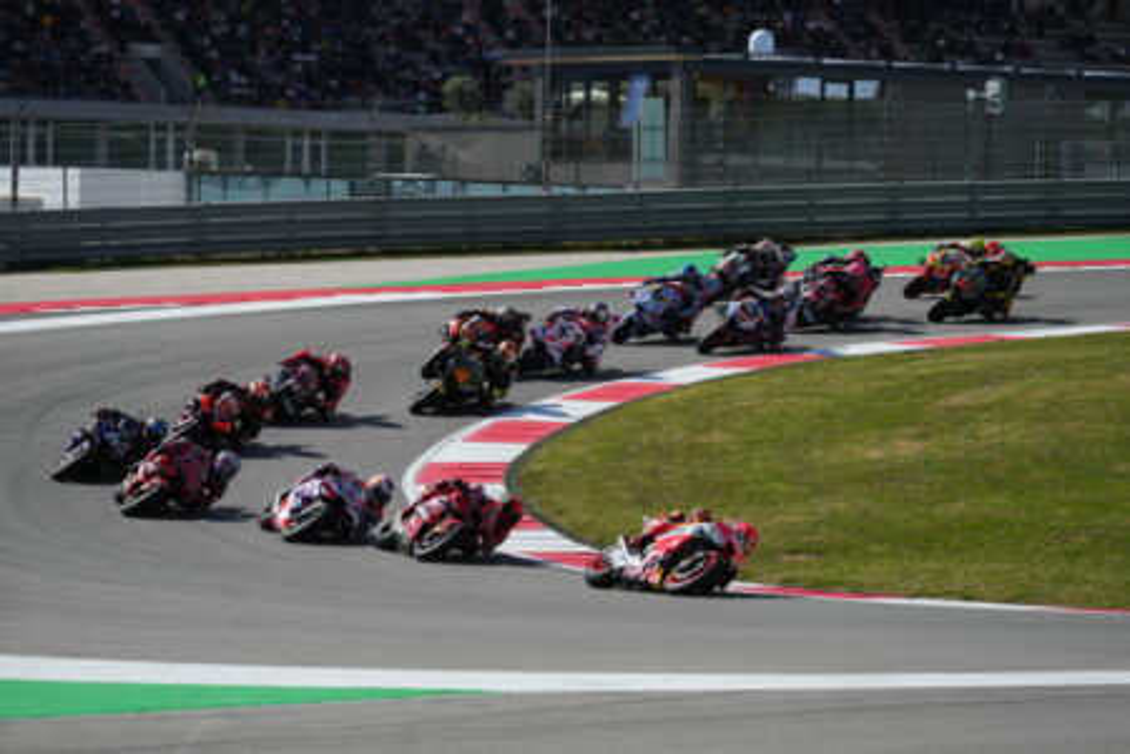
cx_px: 565
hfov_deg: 10.3
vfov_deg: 6.9
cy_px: 377
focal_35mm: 200
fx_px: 6277
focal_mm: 200
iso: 500
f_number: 8
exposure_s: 1/2000
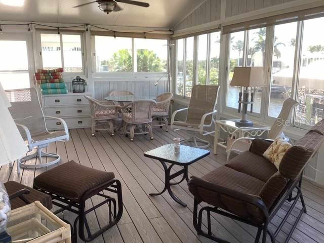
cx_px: 162
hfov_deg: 58.4
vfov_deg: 45.4
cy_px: 122
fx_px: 290
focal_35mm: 31
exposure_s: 1/60
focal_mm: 3.3
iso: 80
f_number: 2.4
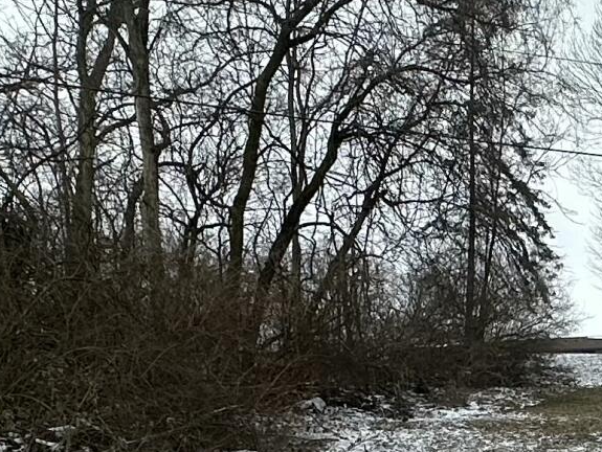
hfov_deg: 23.5
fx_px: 1270
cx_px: 787
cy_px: 637
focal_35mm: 73
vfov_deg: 18.4
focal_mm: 2.22
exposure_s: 1/1855
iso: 40
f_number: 2.2
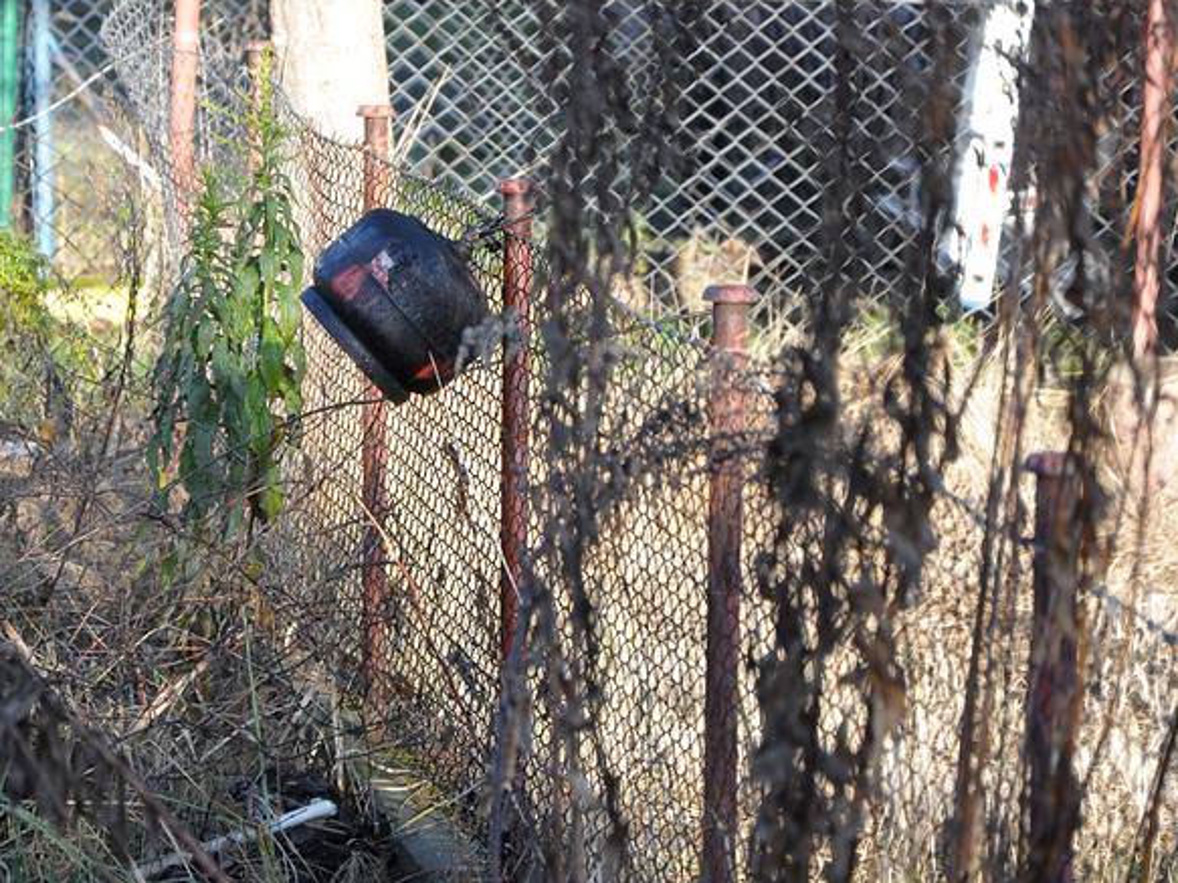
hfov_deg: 9.0
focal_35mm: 221
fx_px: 7509
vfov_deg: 6.7
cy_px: 359
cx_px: 422
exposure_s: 1/640
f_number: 6.3
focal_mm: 105
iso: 1000
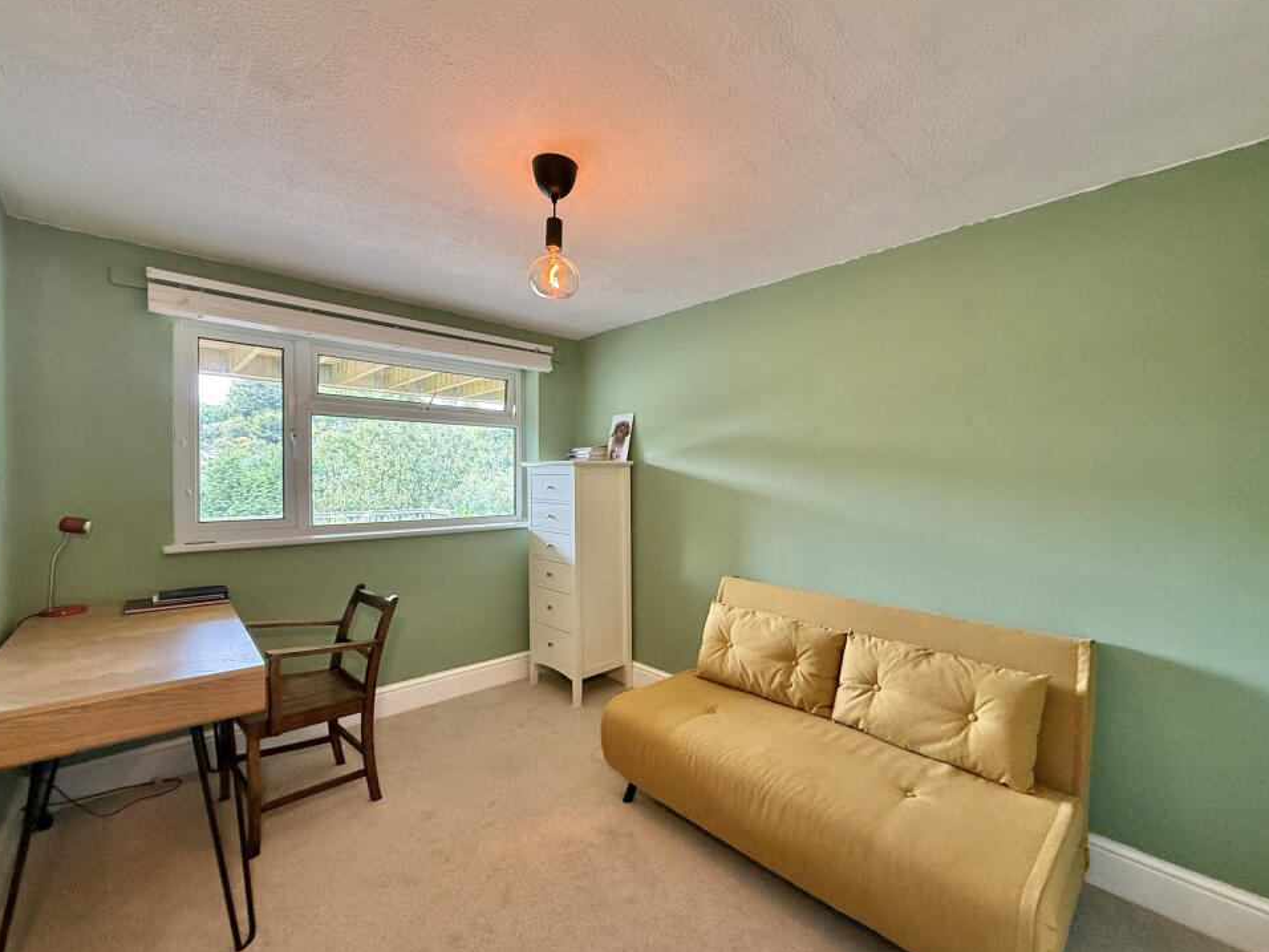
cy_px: 479
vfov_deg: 81.7
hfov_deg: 98.1
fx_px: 550
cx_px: 665
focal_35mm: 15
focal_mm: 2.22
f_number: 2.2
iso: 320
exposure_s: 1/99
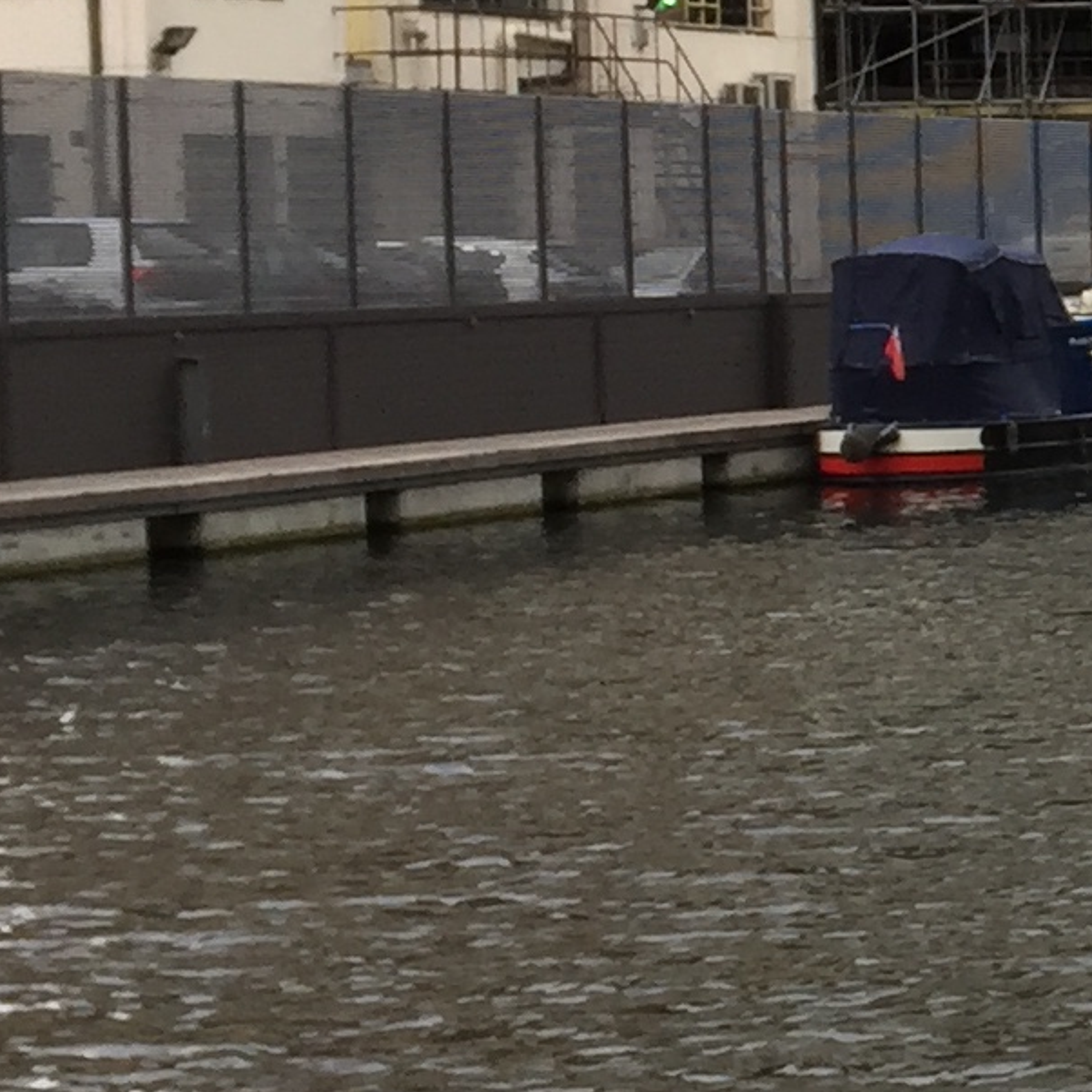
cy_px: 428
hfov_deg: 11.2
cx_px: 2306
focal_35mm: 139
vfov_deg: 12.6
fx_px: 4961
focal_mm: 4.15
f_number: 2.2
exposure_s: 1/370
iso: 32
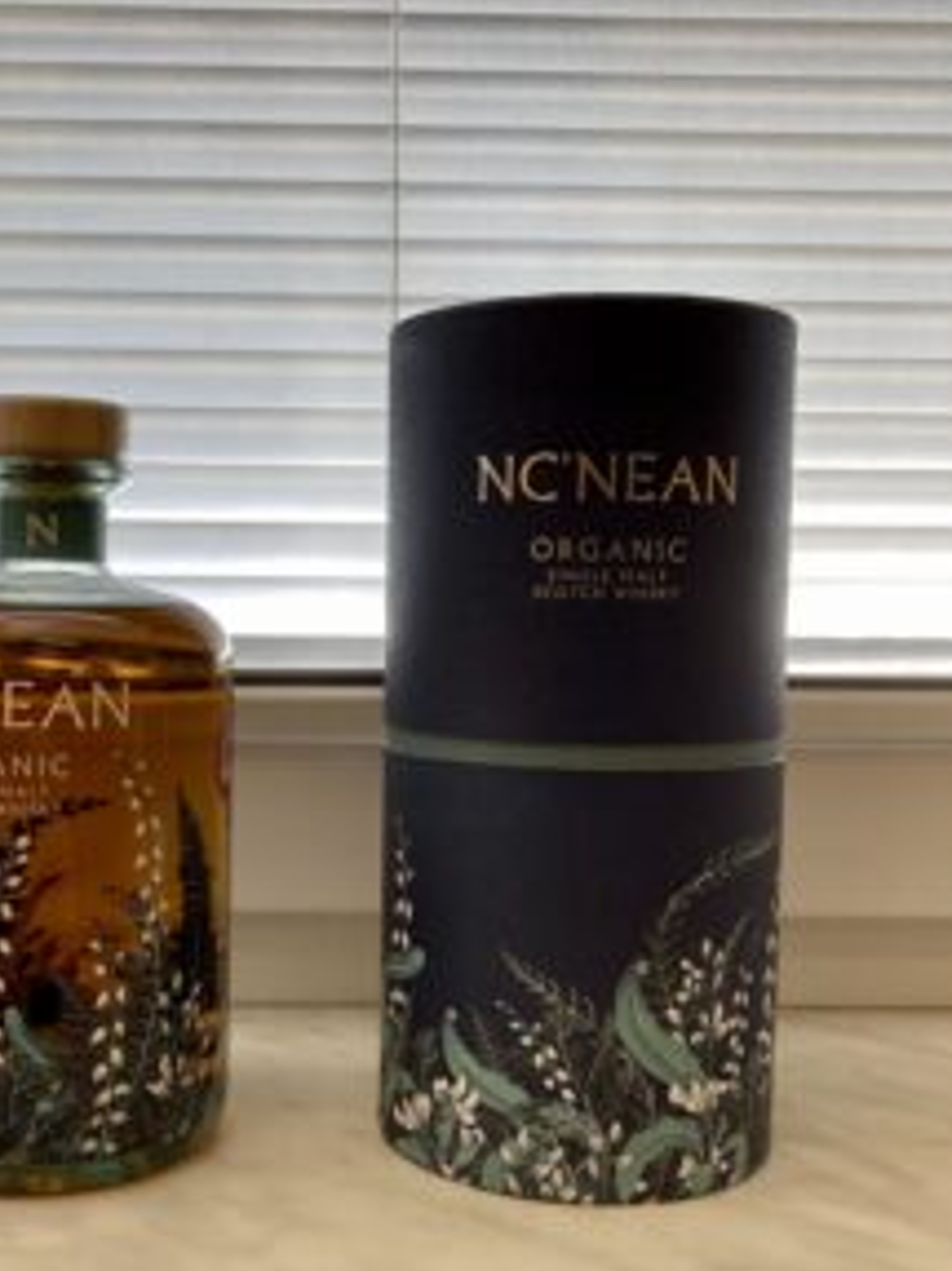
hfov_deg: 36.5
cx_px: 337
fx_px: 1431
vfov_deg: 47.8
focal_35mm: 39
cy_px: 704
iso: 20
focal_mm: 3.99
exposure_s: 1/130
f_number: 1.8
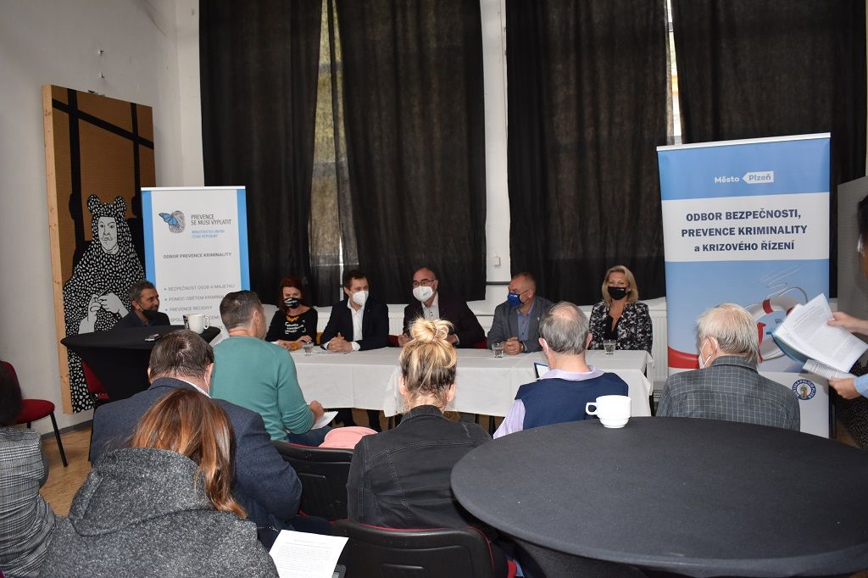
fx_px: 723
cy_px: 289
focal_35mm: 30
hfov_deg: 61.9
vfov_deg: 43.6
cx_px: 434
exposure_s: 1/60
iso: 800
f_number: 4
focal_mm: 20
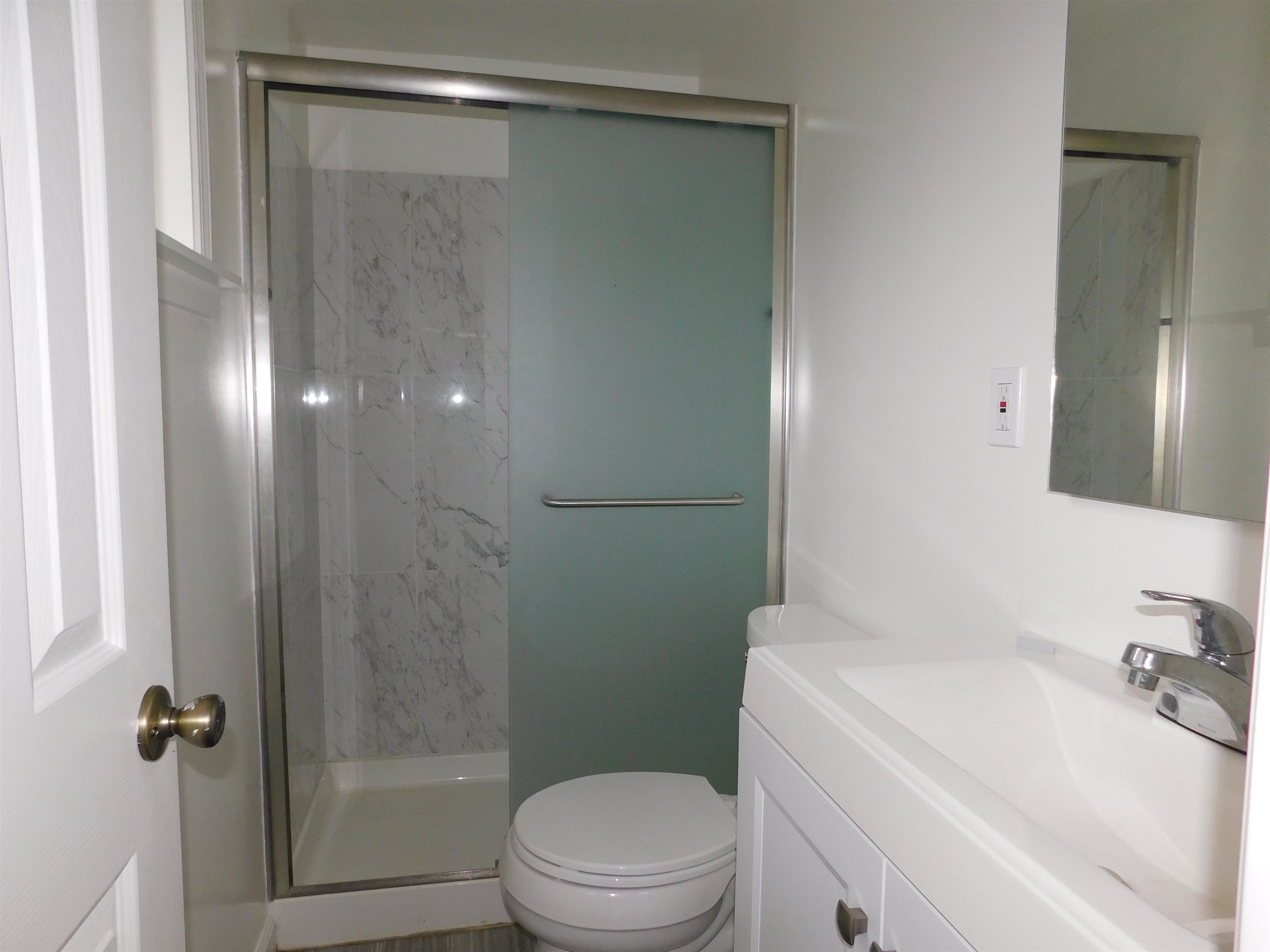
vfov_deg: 58.9
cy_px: 476
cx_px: 635
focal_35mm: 23
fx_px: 844
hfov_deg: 73.9
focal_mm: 4
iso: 200
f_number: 3
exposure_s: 1/30
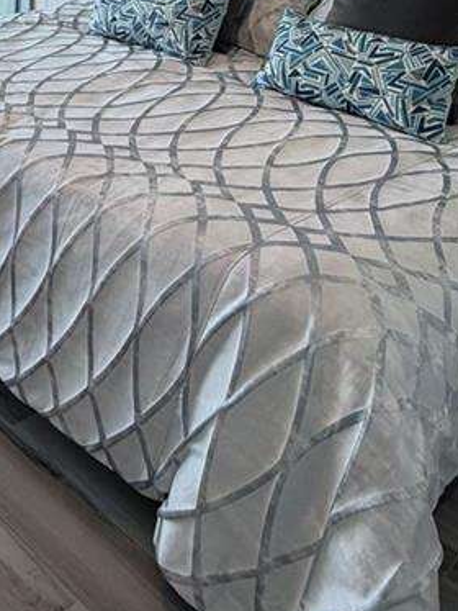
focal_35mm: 45
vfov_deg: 37.9
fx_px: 793
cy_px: 13
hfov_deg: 29.0
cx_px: -52
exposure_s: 1/120
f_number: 2.2
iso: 80
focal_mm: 2.22
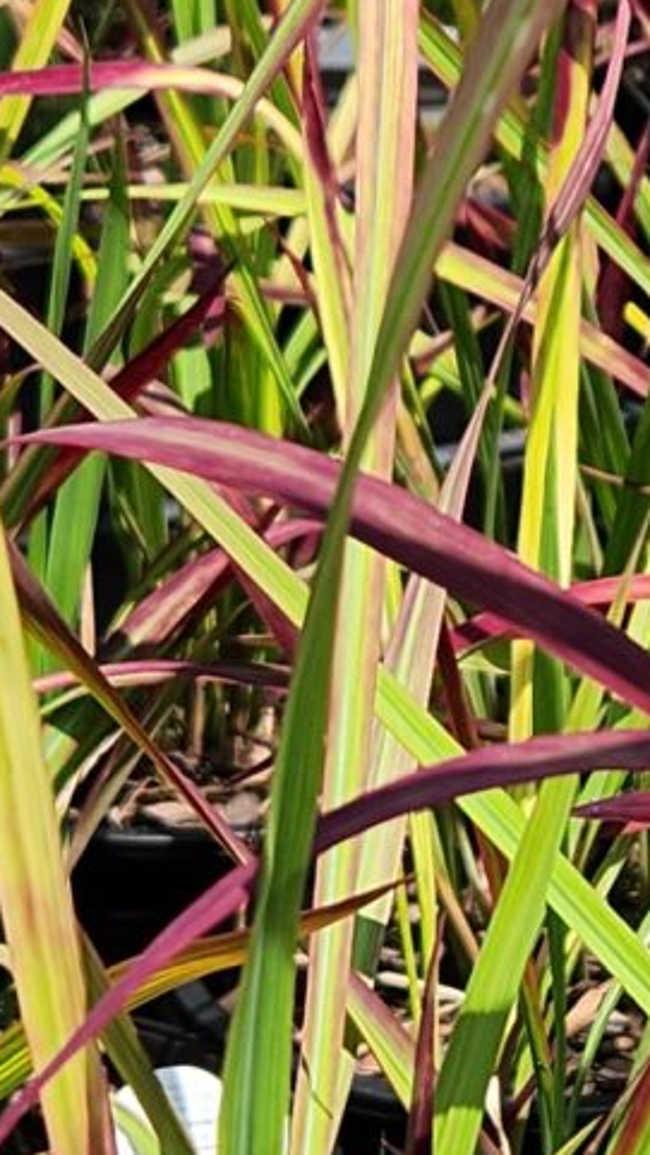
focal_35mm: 133
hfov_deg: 8.8
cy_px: 525
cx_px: 1077
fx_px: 4077
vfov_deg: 16.1
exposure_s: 1/1126
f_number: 1.8
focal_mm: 5.4
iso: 20
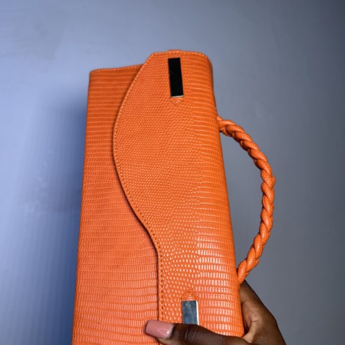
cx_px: 171
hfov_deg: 55.6
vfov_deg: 55.4
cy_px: 199
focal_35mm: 29
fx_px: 327
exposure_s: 1/494
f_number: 1.78
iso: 80
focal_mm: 6.86
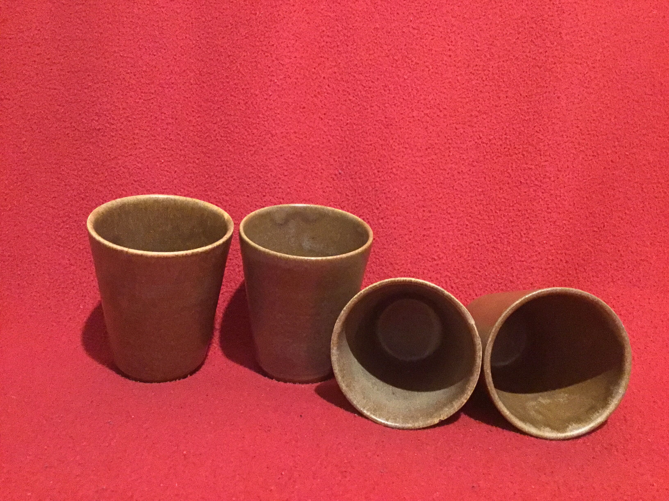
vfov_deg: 45.4
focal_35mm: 31
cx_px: 334
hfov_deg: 58.4
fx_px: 599
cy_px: 250
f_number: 2.4
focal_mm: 3.3
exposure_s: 1/17
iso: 800
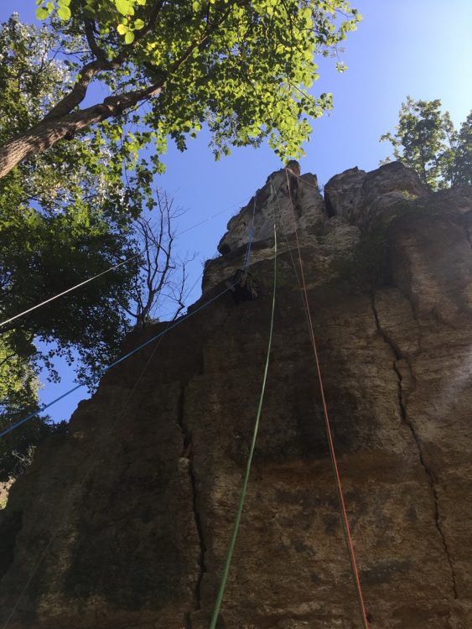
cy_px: 314
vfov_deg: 61.6
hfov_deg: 48.3
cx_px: 236
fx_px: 527
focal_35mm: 29
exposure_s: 1/635
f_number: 2.2
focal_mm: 4.15
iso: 25
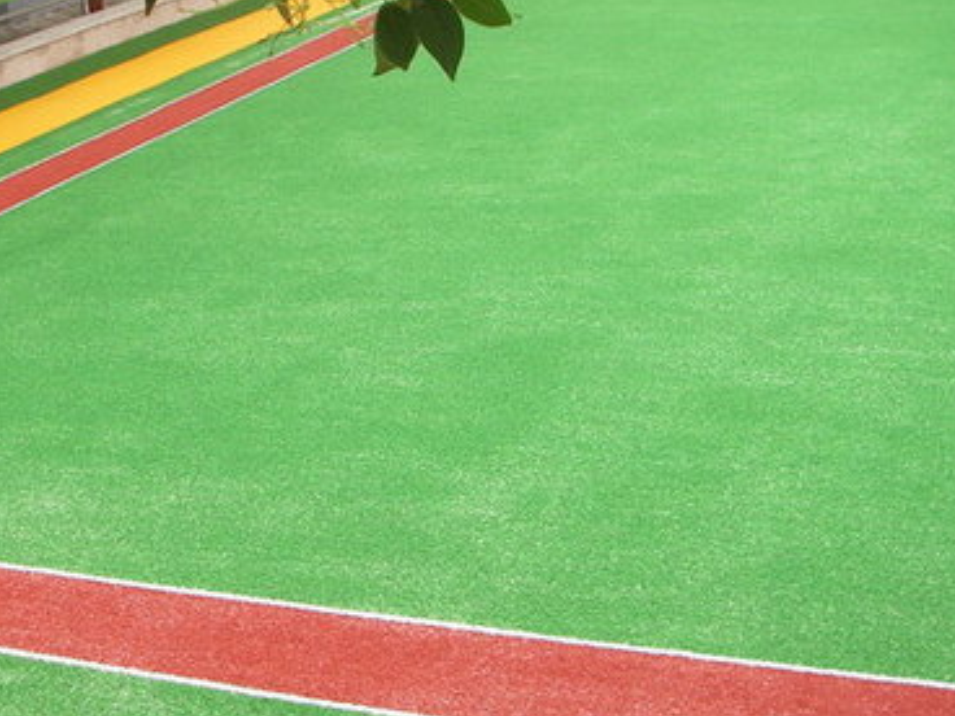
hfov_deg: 30.9
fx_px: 1710
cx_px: 309
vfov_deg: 23.6
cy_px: 348
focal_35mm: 62
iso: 50
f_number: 3.3
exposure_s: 1/265
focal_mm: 6.3
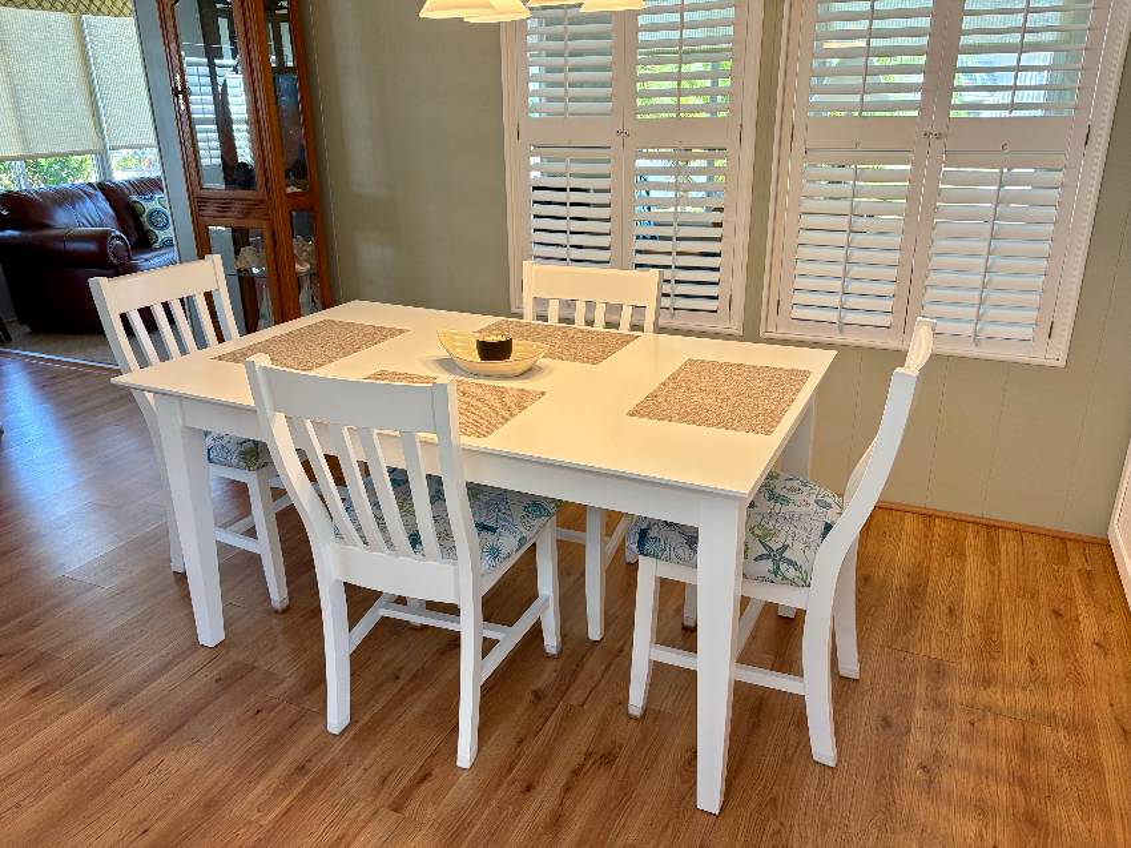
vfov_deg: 53.0
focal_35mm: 26
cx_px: 566
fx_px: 849
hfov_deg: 67.3
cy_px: 424
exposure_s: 1/120
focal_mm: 5.96
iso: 160
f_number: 1.6
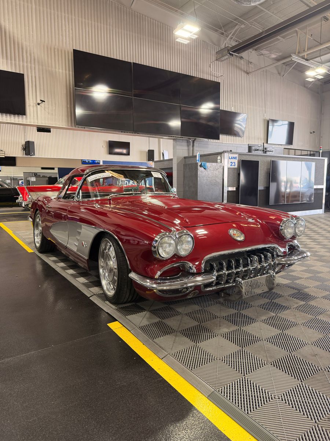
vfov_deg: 71.6
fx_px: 305
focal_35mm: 24
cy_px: 220
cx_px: 165
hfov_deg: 56.8
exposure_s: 1/121
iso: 160
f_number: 1.78
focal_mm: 6.76
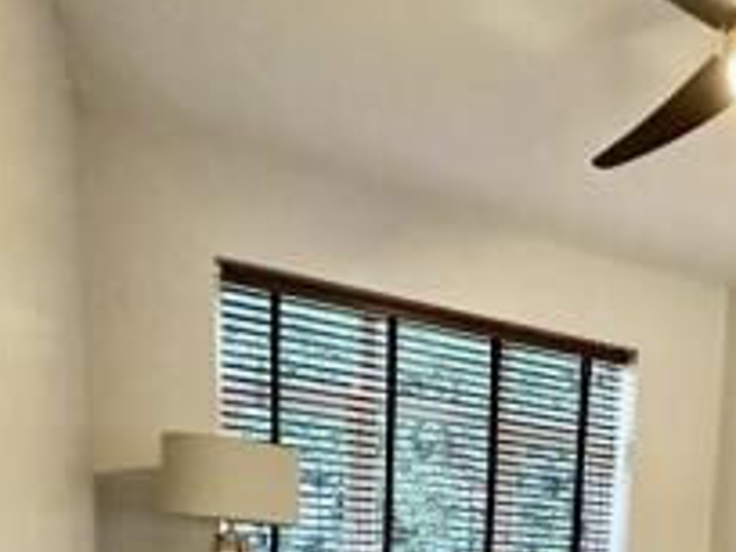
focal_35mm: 40
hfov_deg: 40.7
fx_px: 850
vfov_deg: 29.7
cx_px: 741
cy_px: 695
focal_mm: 2.22
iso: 1000
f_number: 2.2
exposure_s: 1/60
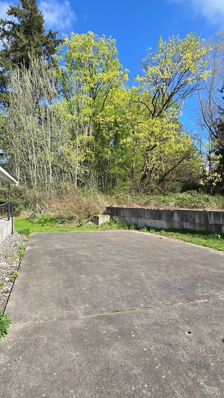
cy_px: 198
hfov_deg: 58.0
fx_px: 201
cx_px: 91
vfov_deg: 89.6
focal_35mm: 19
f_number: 2.2
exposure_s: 1/1780
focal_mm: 2.2
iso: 50
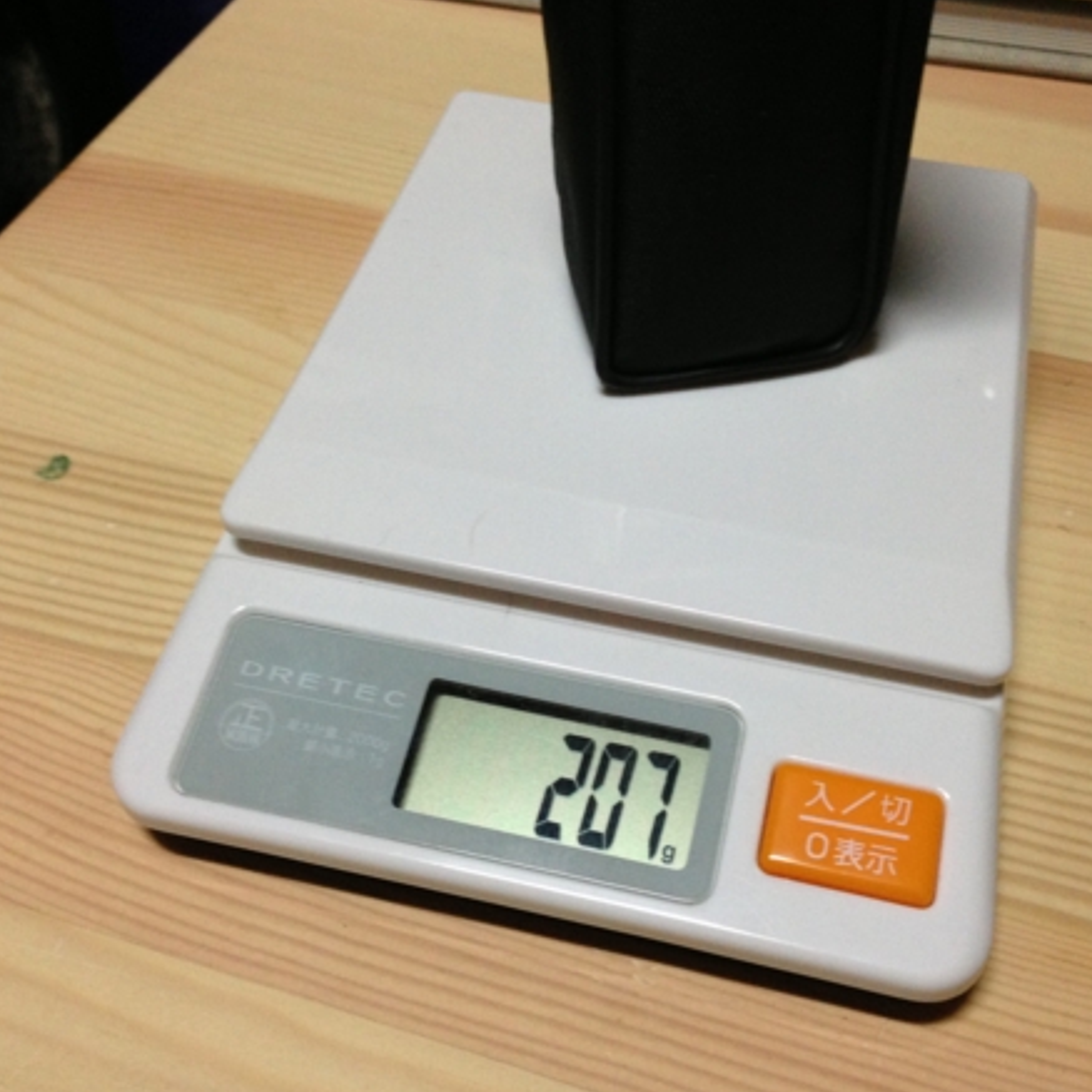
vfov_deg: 41.9
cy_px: 553
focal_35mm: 40
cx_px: 618
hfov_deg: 41.8
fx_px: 1428
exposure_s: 1/20
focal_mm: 4.13
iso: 200
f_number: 2.4
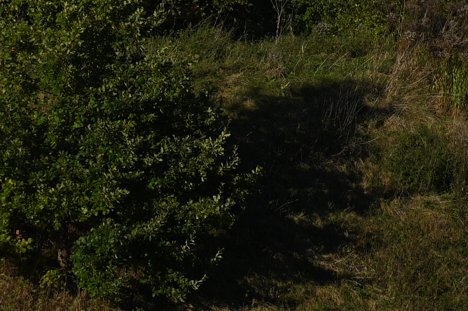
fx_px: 7353
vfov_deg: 2.4
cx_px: 459
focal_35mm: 566
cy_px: -413
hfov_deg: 3.6
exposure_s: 1/2000
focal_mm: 120
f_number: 4
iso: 100
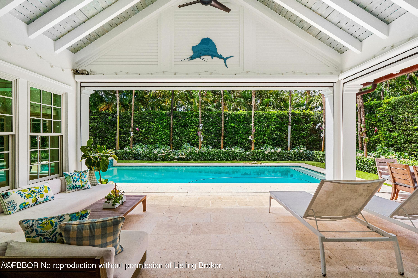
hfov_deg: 96.7
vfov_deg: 73.7
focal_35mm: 16
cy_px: 139
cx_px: 209
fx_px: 186
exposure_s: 1/30
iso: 500
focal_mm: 16
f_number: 9
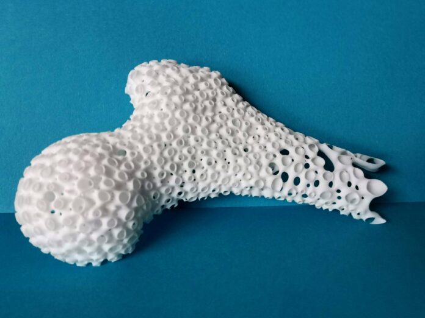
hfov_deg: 65.3
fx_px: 331
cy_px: 159
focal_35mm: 27
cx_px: 212
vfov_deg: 51.4
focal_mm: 5.58
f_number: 1.8
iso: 320
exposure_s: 1/100
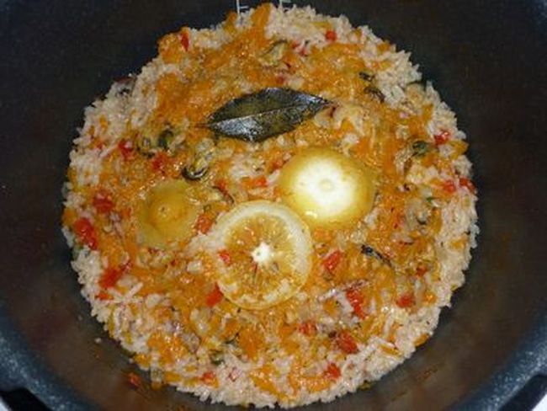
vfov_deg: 43.0
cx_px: 274
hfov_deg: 55.3
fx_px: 522
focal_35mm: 33
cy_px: 206
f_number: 2.8
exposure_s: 1/30
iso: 100
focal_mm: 5.5
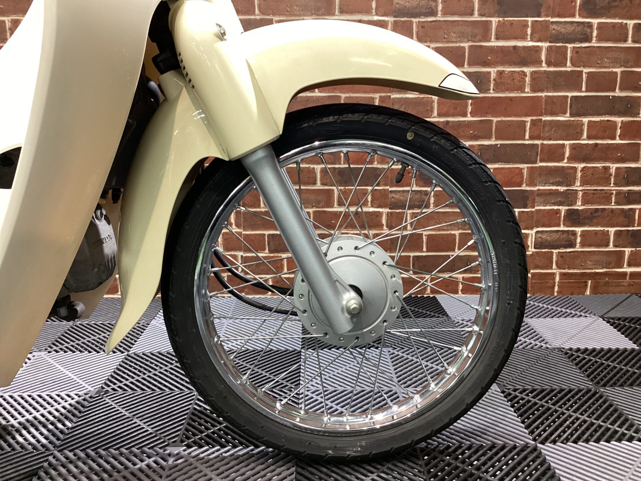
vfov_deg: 45.4
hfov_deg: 58.4
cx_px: 320
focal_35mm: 31
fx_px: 574
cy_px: 240
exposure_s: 1/30
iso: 320
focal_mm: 3.3
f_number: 2.4
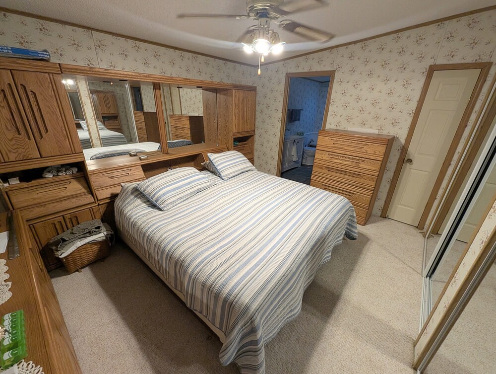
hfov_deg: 106.1
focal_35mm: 13
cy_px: 187
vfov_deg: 90.1
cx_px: 248
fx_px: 187
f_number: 2.2
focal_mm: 1.95
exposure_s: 1/40
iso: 325
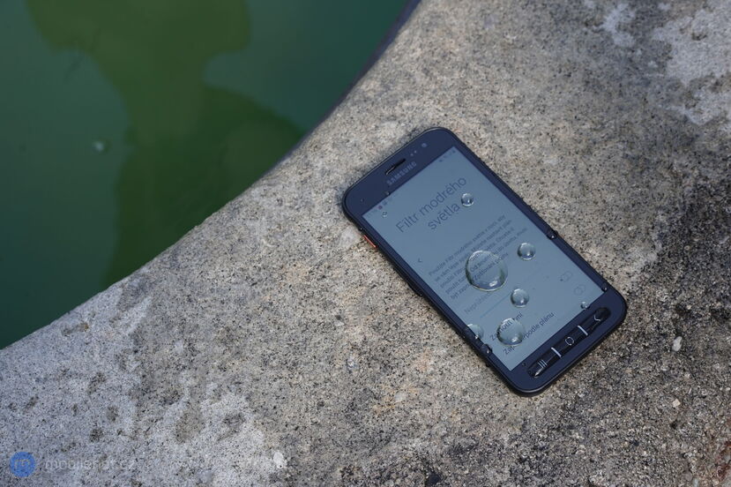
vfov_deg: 24.6
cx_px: 366
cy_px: 244
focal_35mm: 55
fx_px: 1116
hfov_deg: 36.3
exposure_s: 1/250
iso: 400
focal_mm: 55
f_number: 7.1
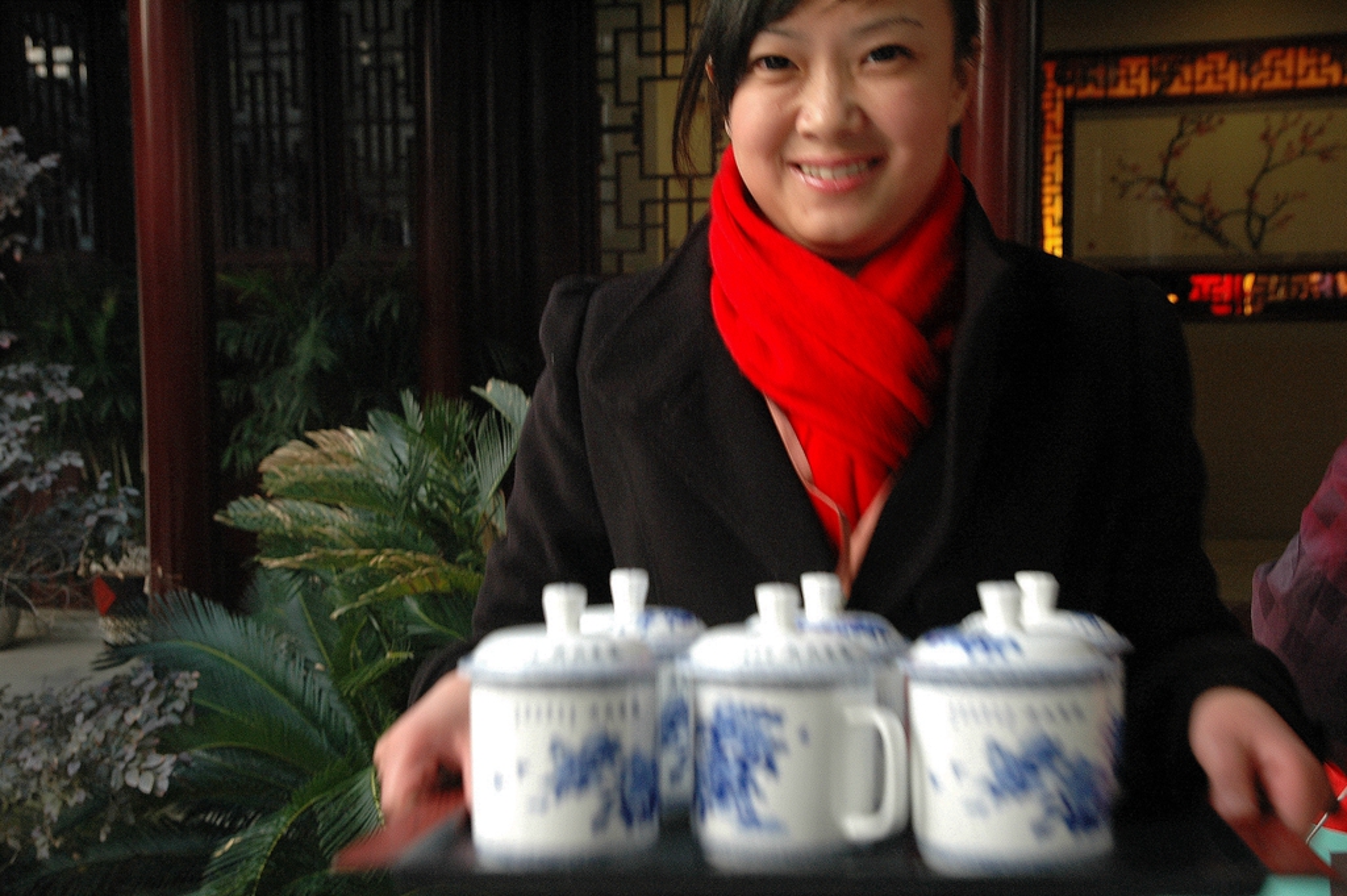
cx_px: 674
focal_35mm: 48
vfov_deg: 28.0
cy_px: 448
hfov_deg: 41.1
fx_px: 1795
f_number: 5
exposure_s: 1/50
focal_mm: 32
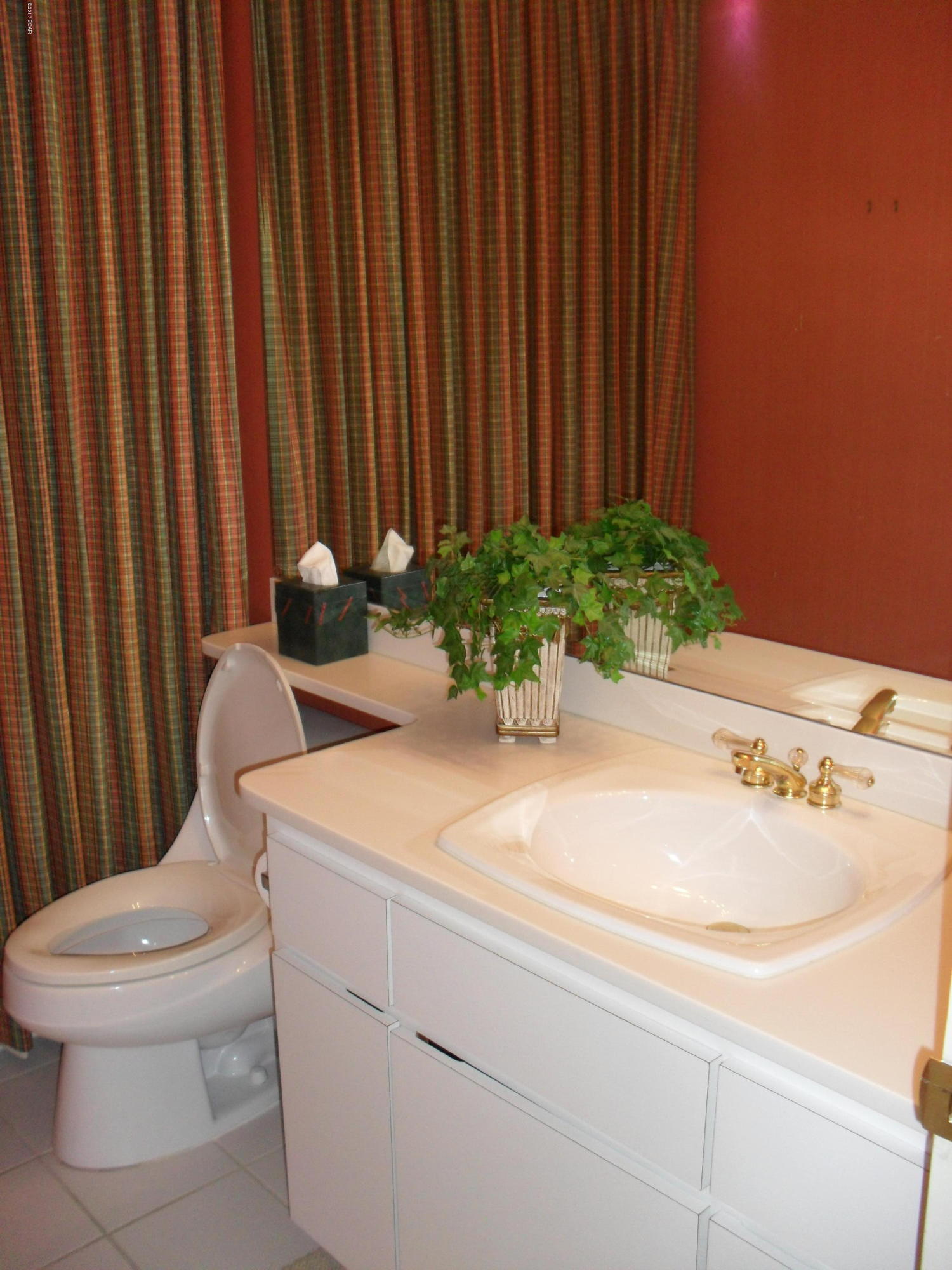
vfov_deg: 52.6
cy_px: 635
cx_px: 476
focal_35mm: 35
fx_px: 1283
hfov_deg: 40.7
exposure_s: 1/45
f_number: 3.2
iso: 200
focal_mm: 6.3
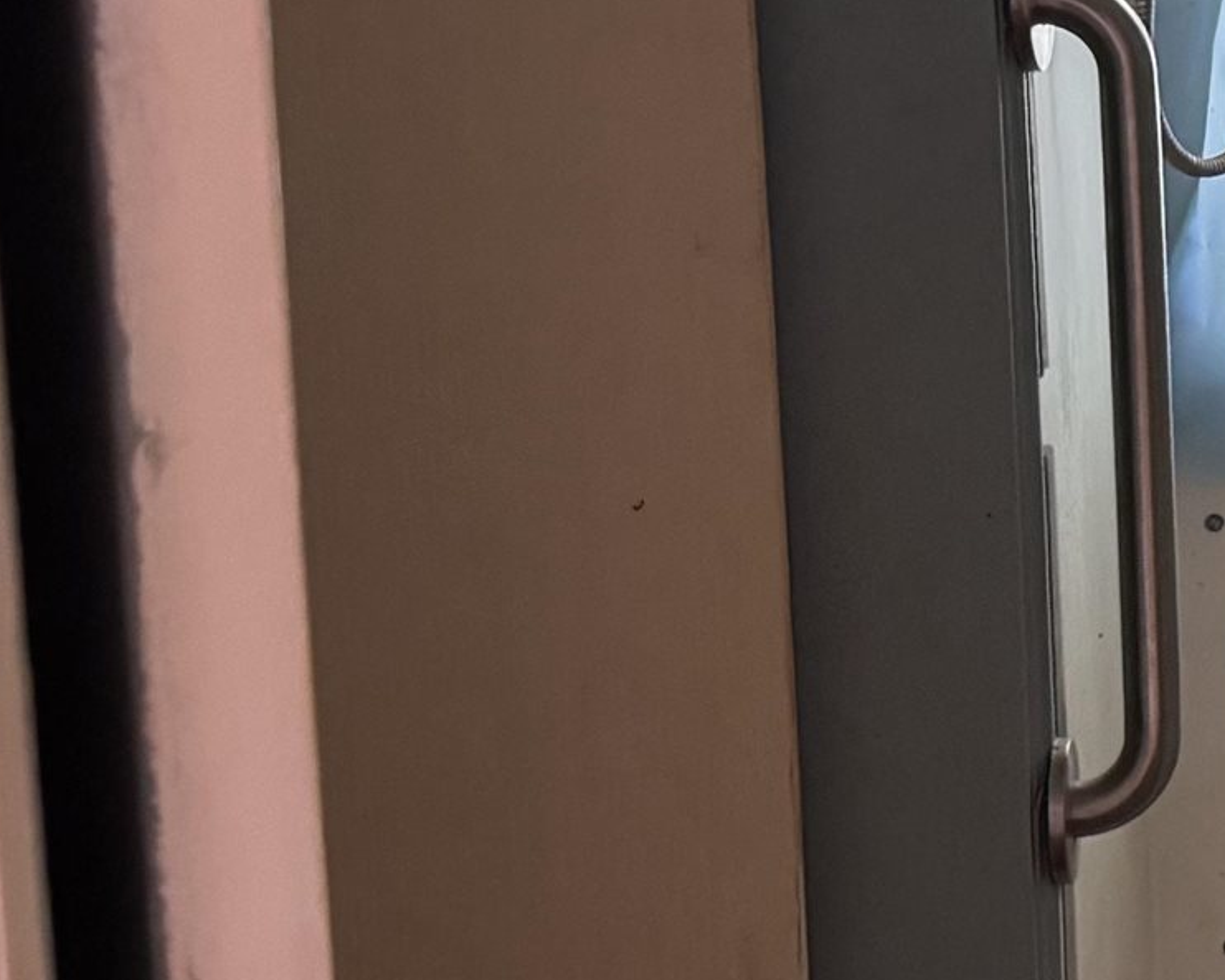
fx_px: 3518
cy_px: 358
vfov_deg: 15.8
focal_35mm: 97
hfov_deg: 17.1
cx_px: 2034
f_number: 1.78
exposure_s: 1/60
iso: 640
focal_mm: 6.76
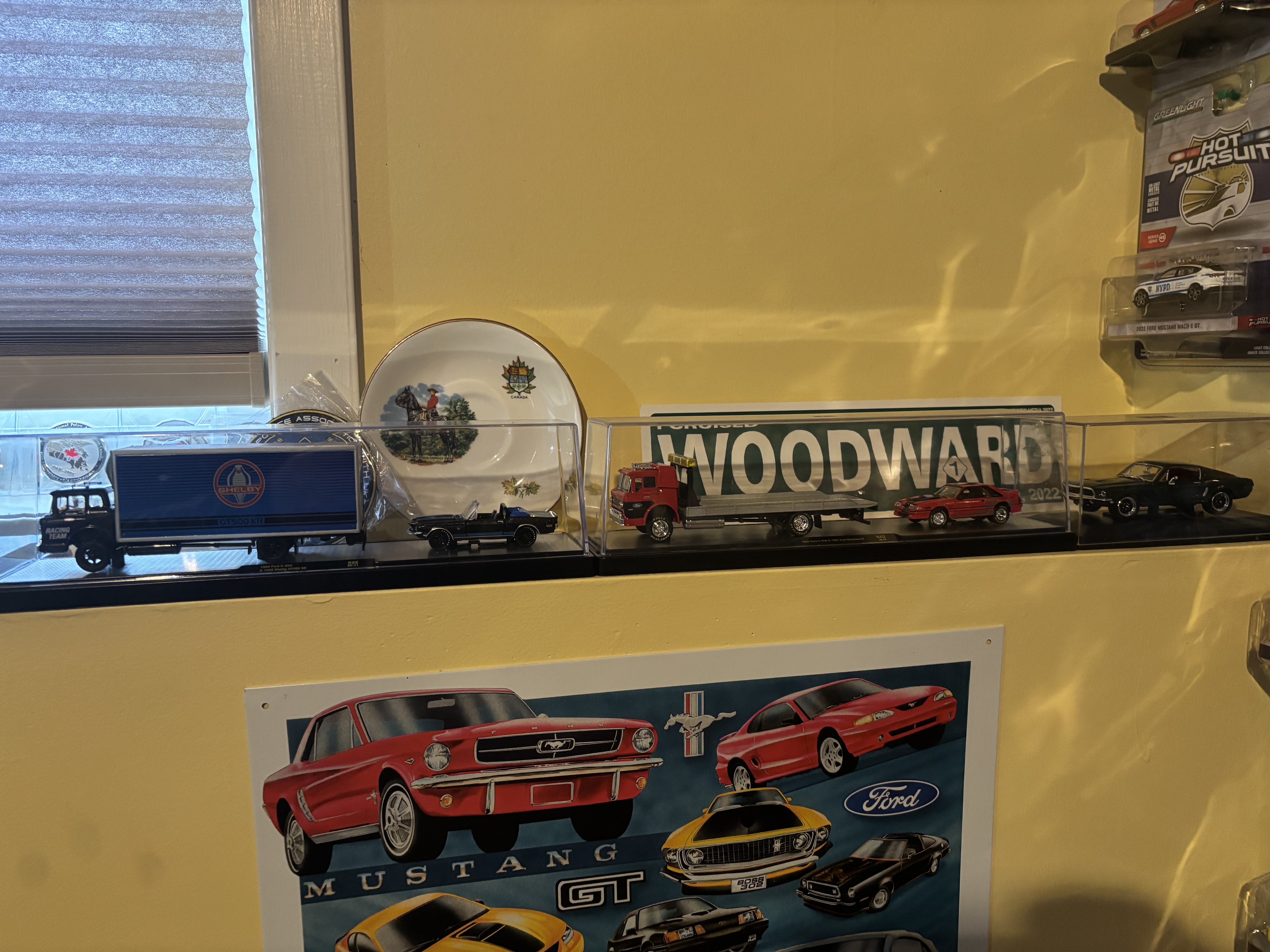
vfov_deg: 53.1
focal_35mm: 26
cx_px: 635
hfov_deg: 67.3
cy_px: 476
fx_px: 954
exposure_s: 1/40
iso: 400
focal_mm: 5.96
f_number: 1.6
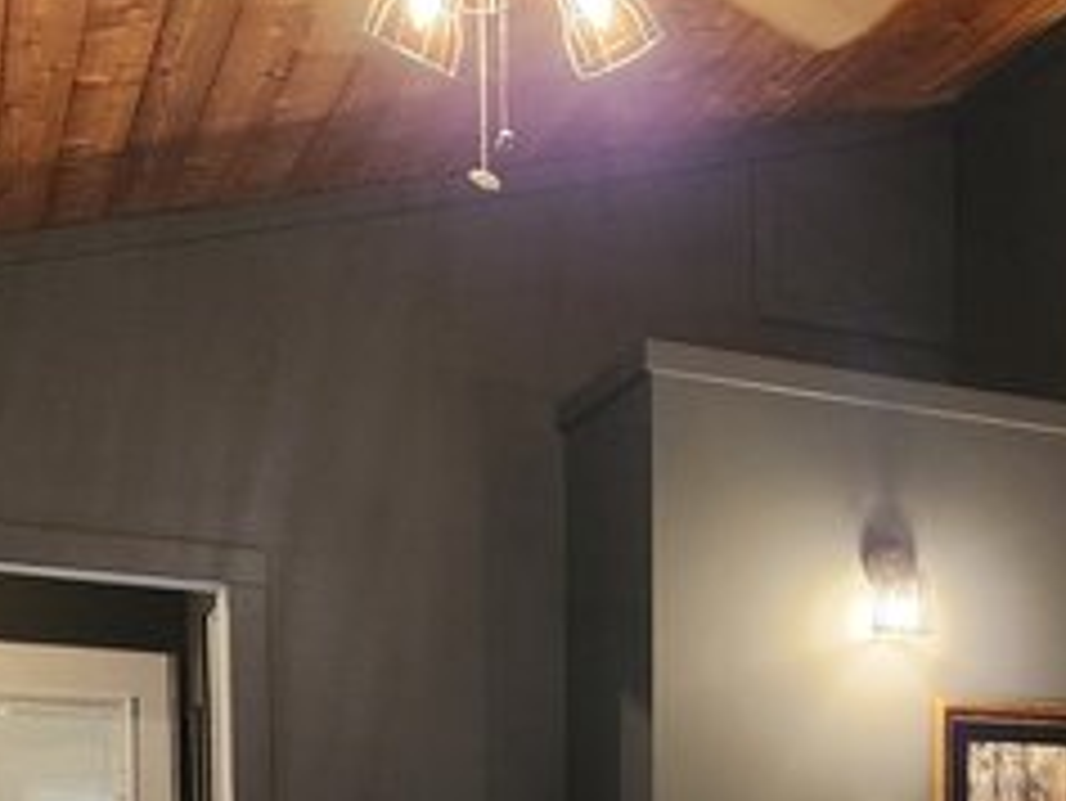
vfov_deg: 21.5
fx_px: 1910
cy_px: 1022
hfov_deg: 29.8
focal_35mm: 62
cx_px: 976
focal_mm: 5.4
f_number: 1.8
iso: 640
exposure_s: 1/120
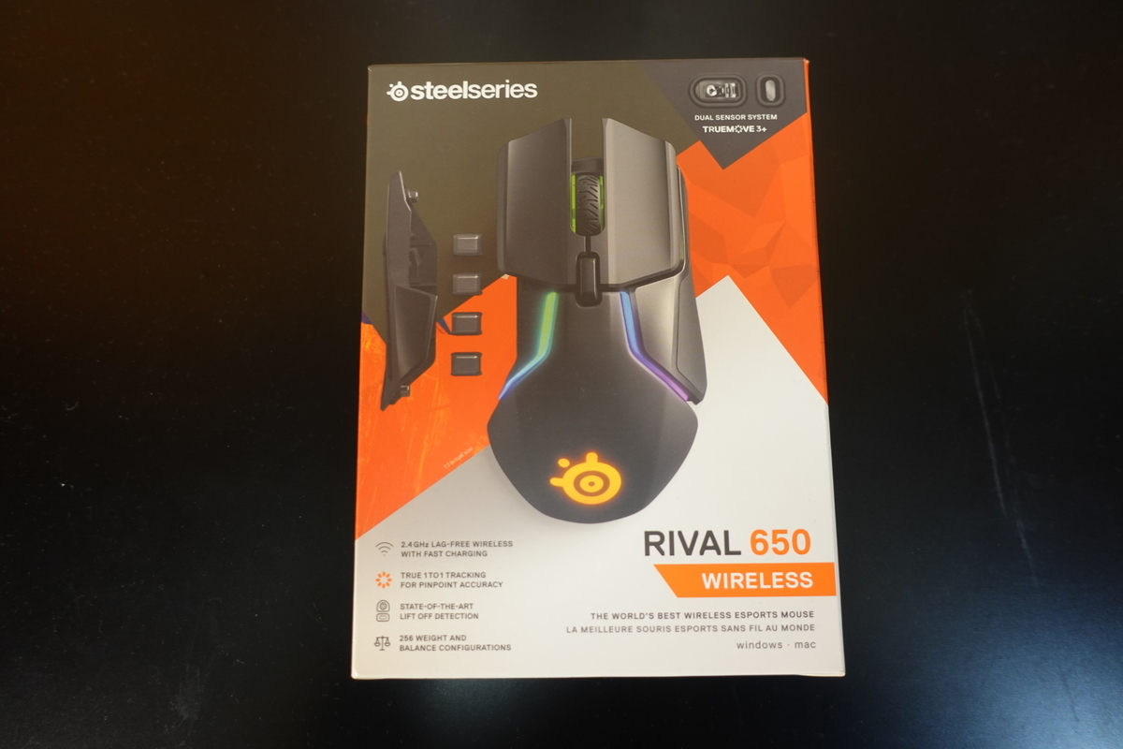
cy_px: 374
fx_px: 749
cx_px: 562
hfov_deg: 73.7
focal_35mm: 24
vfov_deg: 53.1
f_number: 1.8
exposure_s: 1/30
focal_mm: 8.8
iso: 250
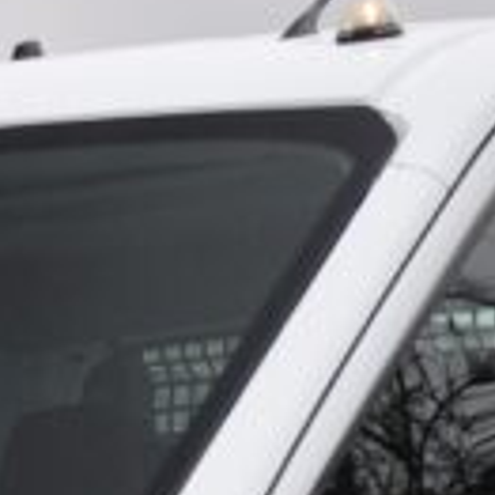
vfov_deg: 6.1
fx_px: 4514
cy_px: 926
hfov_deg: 6.3
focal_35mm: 279
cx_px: 83
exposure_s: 1/125
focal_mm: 28
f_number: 5.6
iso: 500
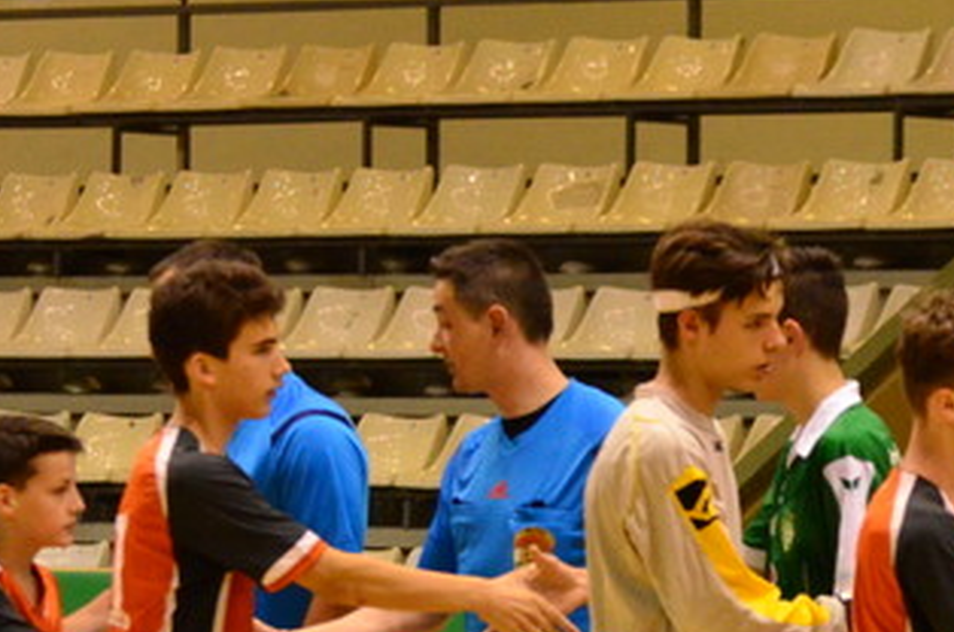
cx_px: 854
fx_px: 9917
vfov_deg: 3.6
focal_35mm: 375
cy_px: 702
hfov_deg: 5.5
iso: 4000
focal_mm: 98
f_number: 4.5
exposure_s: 1/400
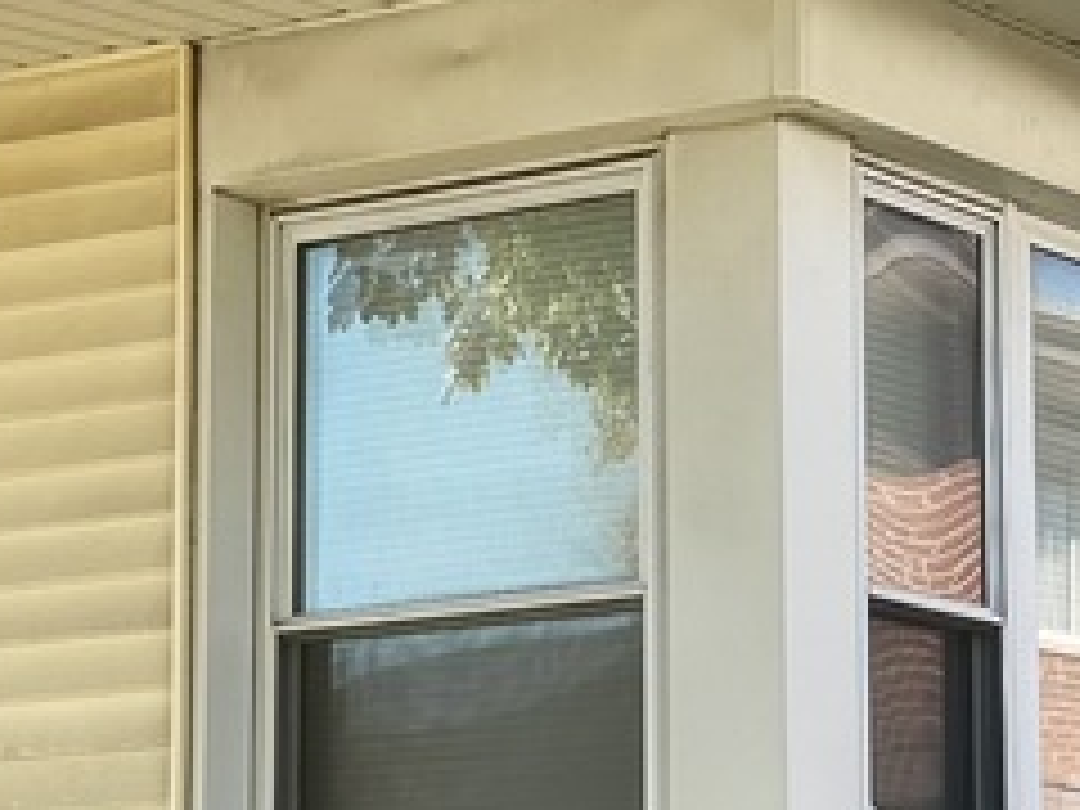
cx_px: 734
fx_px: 4493
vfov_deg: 10.3
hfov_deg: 13.7
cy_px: 171
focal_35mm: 144
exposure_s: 1/1560
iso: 80
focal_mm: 6.76
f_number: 1.78
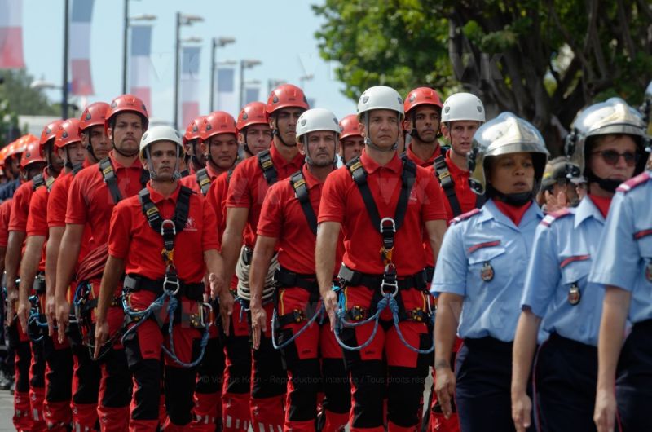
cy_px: 216
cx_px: 326
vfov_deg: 4.6
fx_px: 5422
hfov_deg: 6.9
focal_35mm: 300
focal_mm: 200
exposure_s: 1/640
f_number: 8
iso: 320
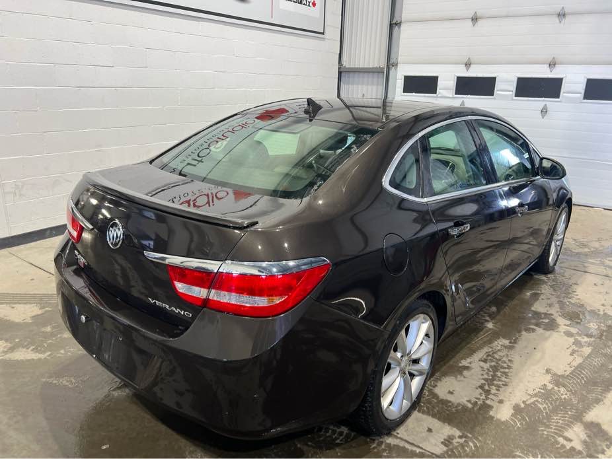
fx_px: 460
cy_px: 230
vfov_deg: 53.1
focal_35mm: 26
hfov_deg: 67.3
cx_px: 306
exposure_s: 1/120
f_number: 1.5
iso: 125
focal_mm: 5.7
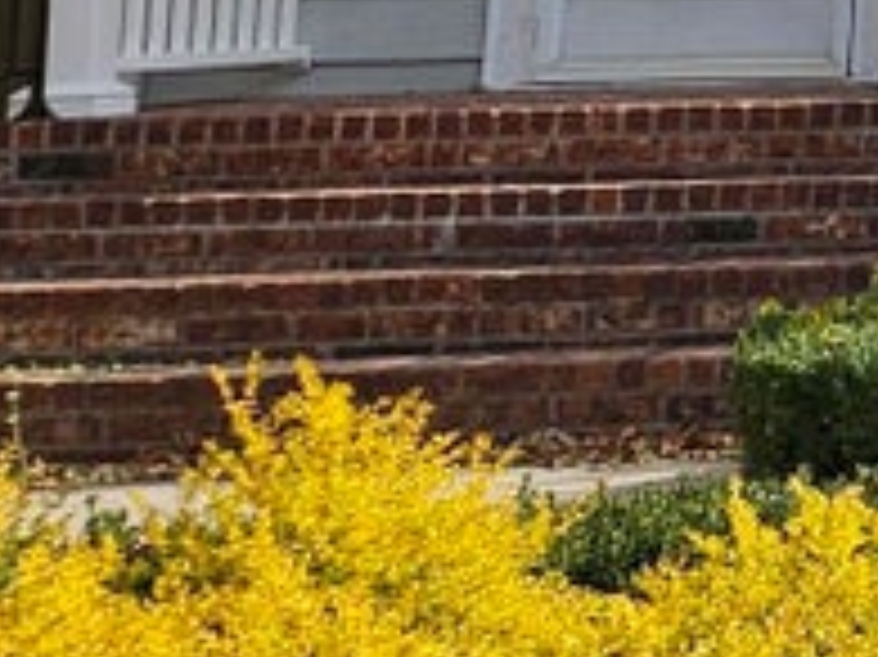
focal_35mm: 161
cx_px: 2744
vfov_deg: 8.7
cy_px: -662
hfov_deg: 9.3
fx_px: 4081
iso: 25
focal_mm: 5.4
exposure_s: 1/1290
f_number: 1.8
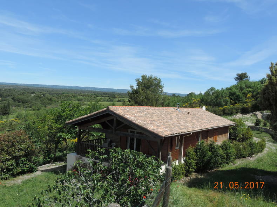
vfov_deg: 46.8
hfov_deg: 60.0
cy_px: 104
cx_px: 138
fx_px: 240
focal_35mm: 30
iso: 80
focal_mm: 5.3
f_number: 3.1
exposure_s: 1/1000
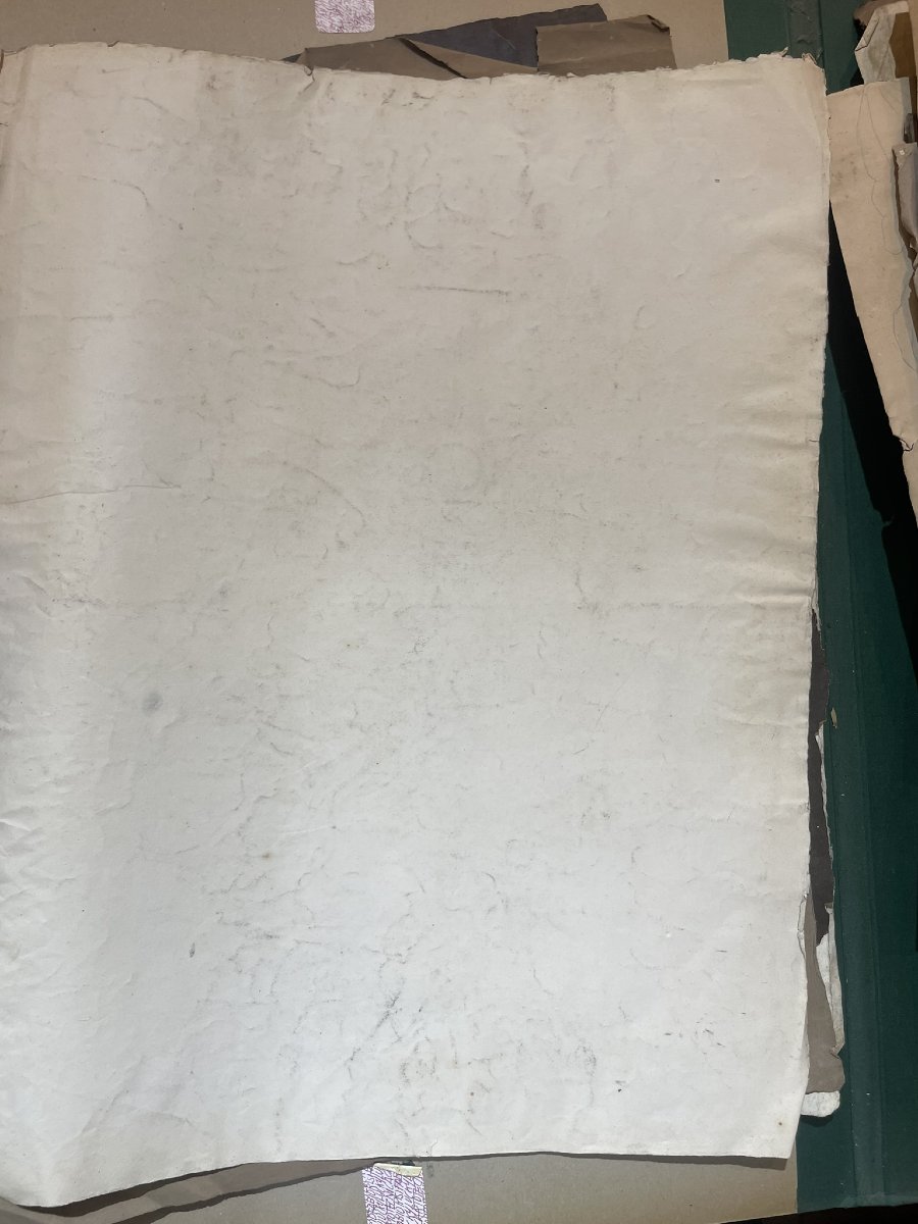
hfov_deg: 53.1
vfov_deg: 67.3
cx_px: 459
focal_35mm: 26
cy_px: 612
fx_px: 919
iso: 40
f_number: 1.6
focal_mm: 4.2
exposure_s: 1/100
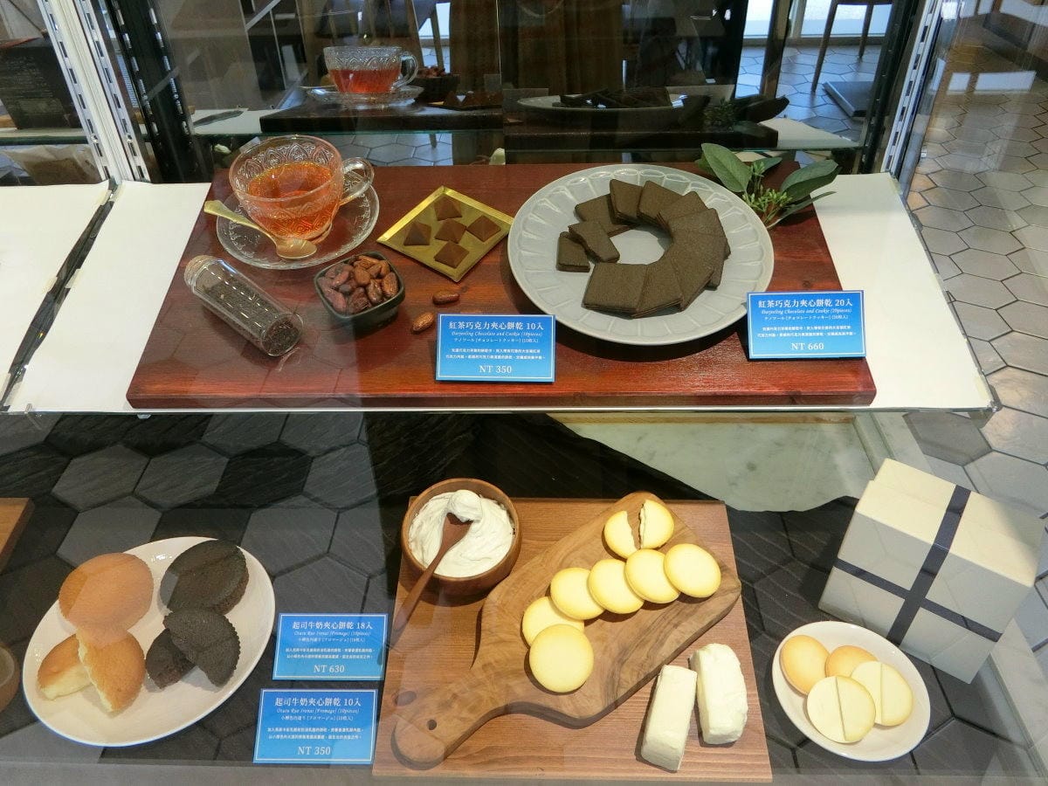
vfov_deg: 54.9
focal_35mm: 25
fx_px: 757
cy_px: 393
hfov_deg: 69.4
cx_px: 524
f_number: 2.8
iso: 250
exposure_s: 1/125
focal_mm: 5.4
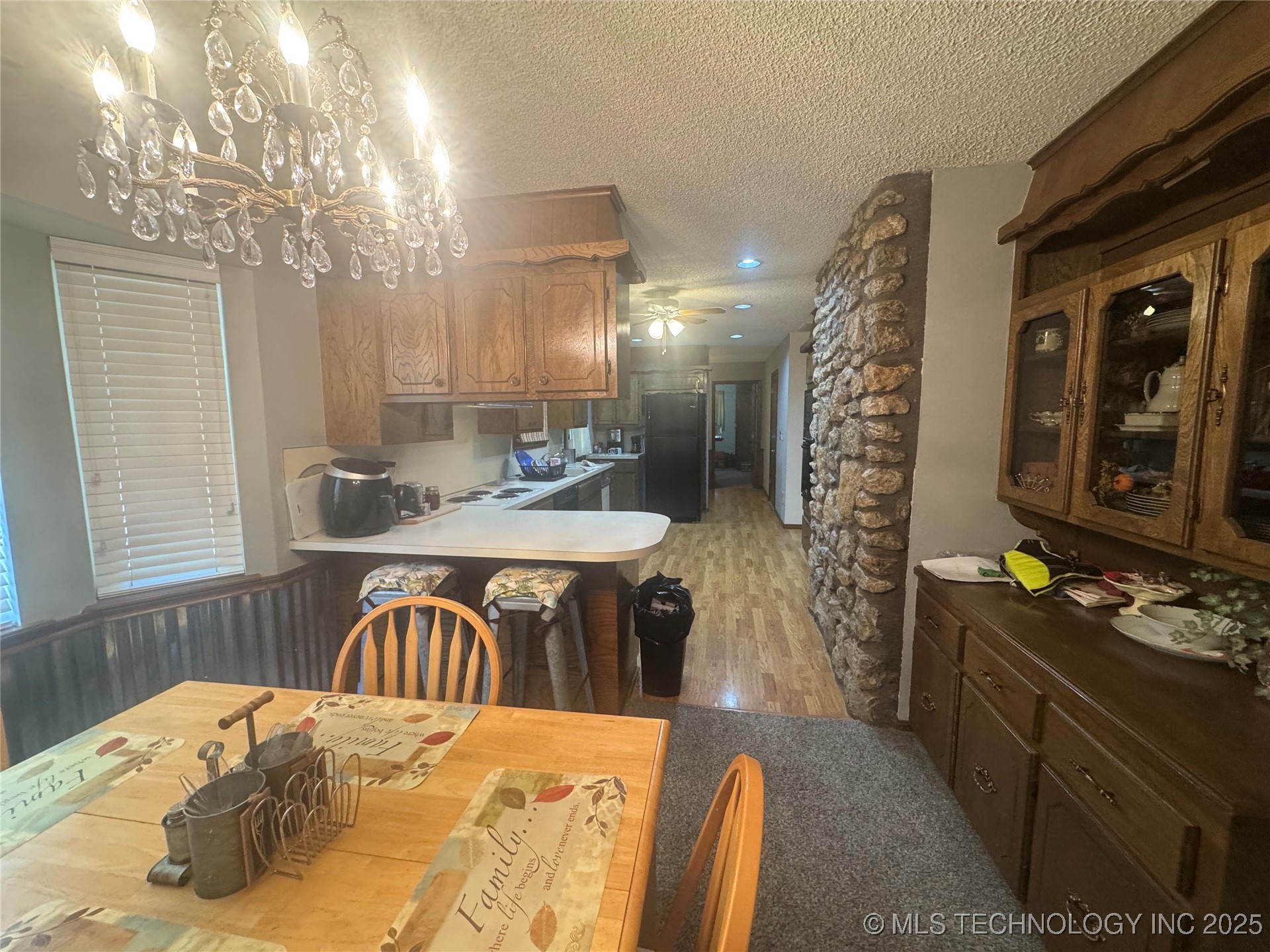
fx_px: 514
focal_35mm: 14
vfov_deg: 85.7
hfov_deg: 102.1
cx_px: 635
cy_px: 476
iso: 250
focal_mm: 2.22
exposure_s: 1/60
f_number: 2.2
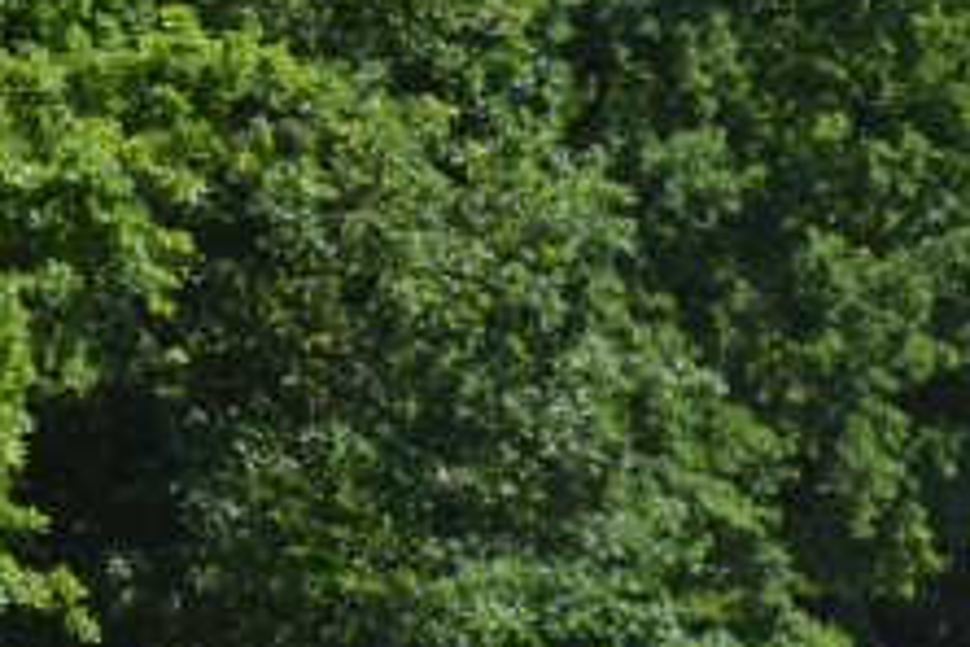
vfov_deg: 5.5
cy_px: 1296
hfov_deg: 8.4
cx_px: -197
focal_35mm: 243
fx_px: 6547
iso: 100
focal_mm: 36
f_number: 8
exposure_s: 1/200
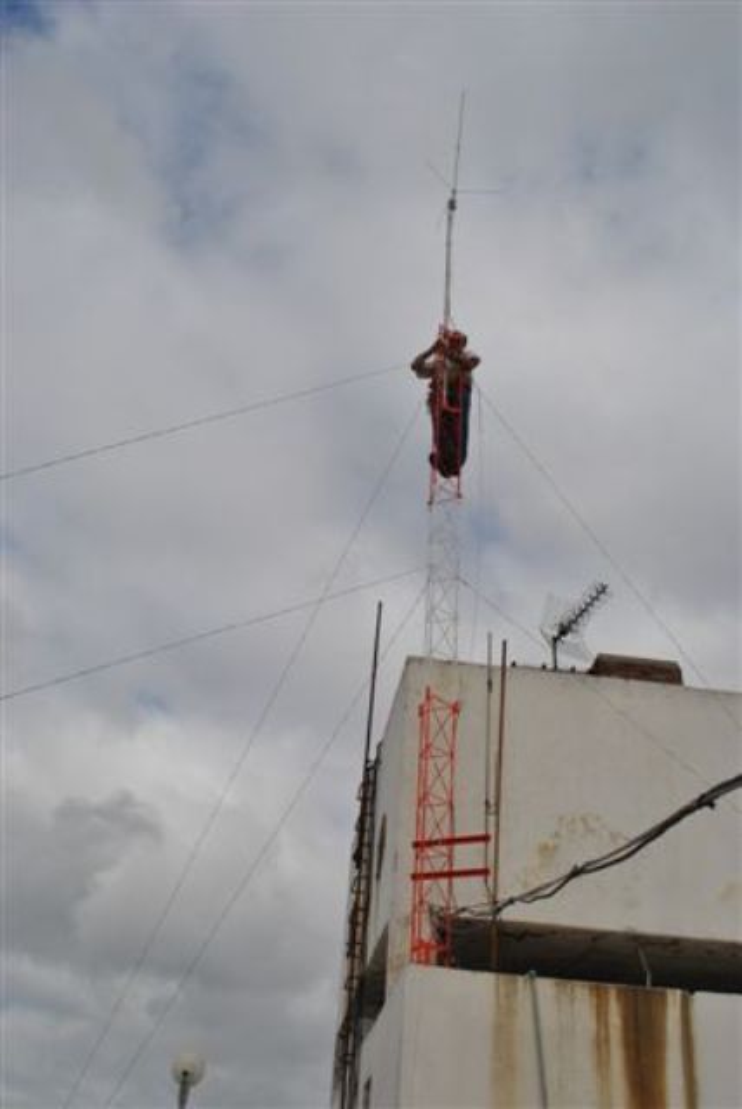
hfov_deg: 36.9
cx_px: 371
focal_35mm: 36
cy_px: 554
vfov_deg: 53.1
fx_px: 1111
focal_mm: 24
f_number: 9
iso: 100
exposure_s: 1/320
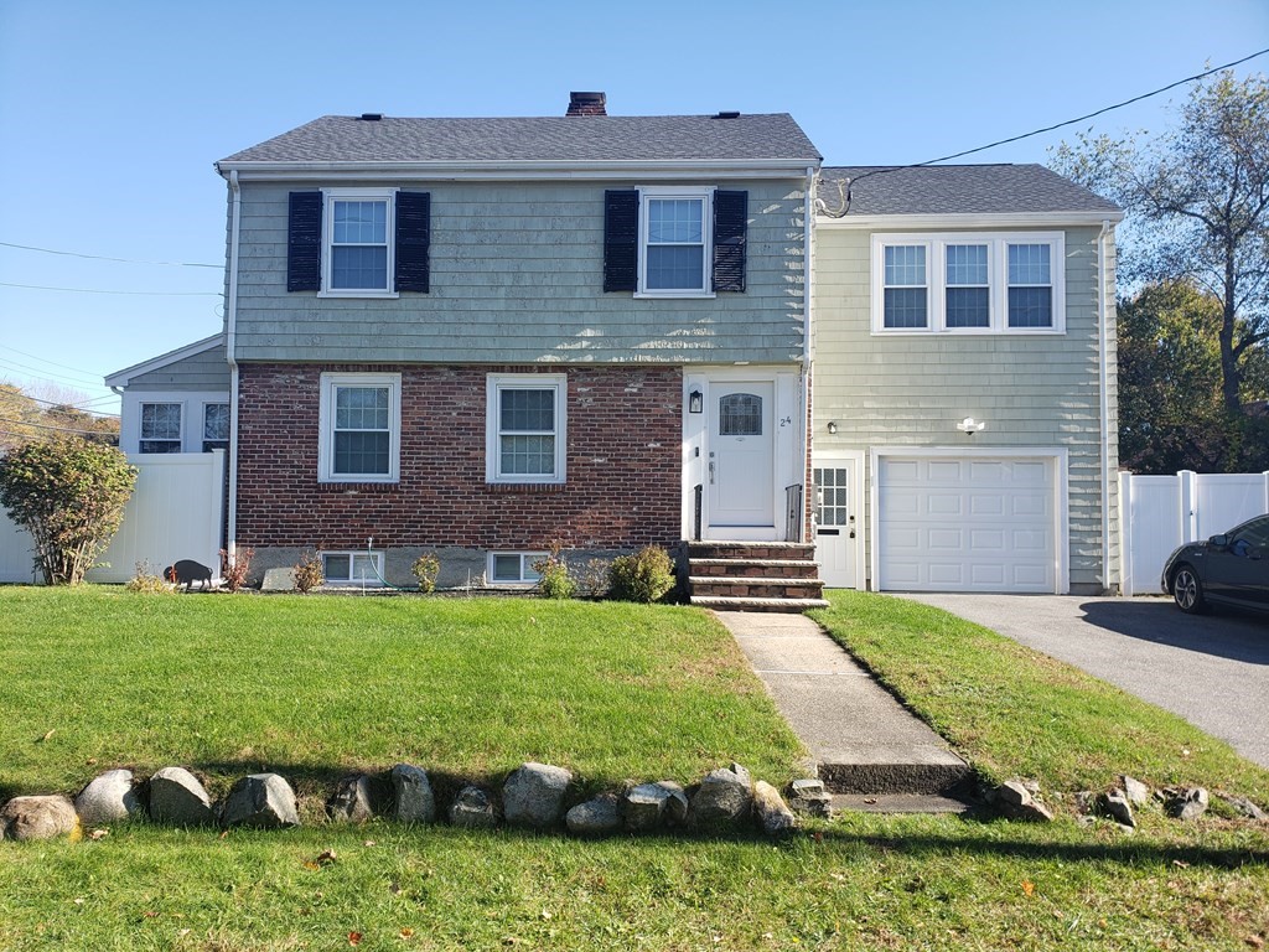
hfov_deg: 67.3
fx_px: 953
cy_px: 476
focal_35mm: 26
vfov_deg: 53.1
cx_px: 634
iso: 50
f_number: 2.4
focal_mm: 4.3
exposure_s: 1/523
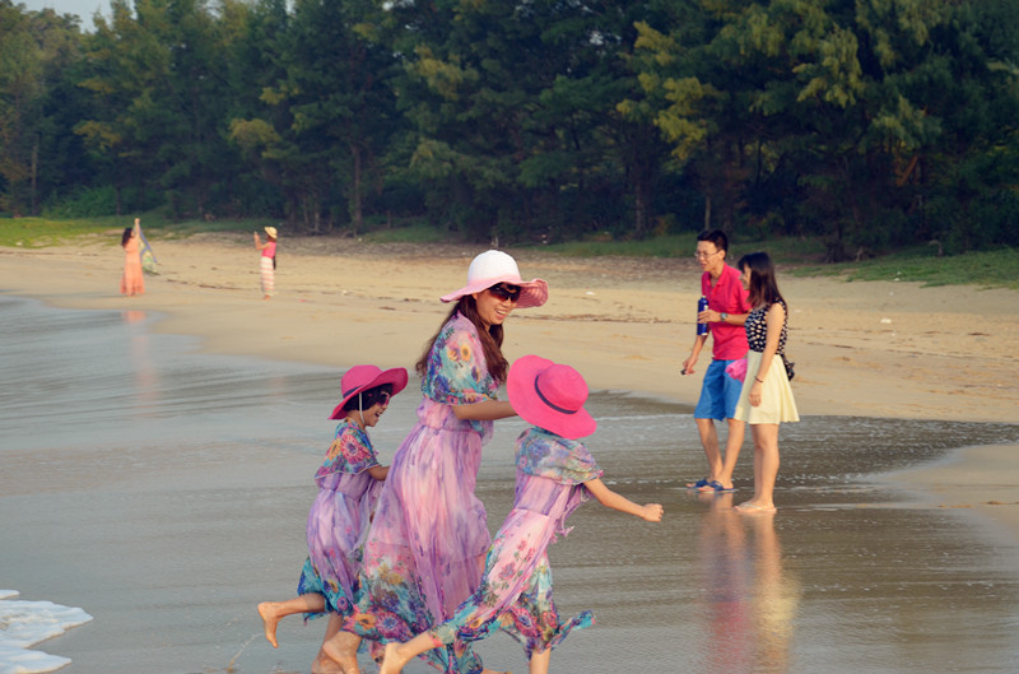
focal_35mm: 87
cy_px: 337
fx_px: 2456
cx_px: 510
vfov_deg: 15.6
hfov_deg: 23.4
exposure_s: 1/400
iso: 200
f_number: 5
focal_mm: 58
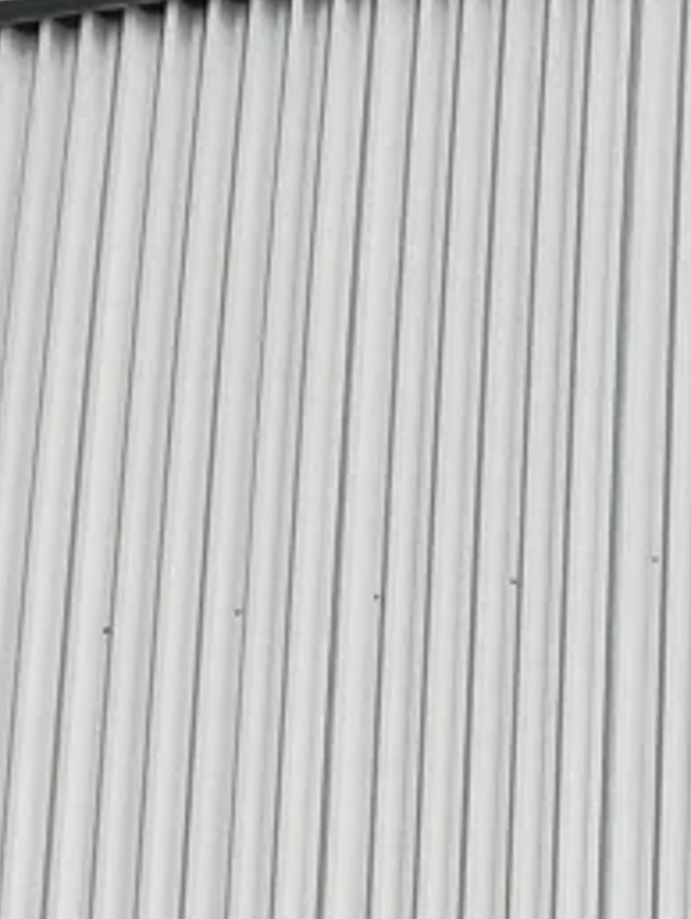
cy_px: 2212
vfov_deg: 11.3
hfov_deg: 9.1
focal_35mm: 145
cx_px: 1699
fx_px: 3853
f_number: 1.6
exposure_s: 1/154
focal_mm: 5.1
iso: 40
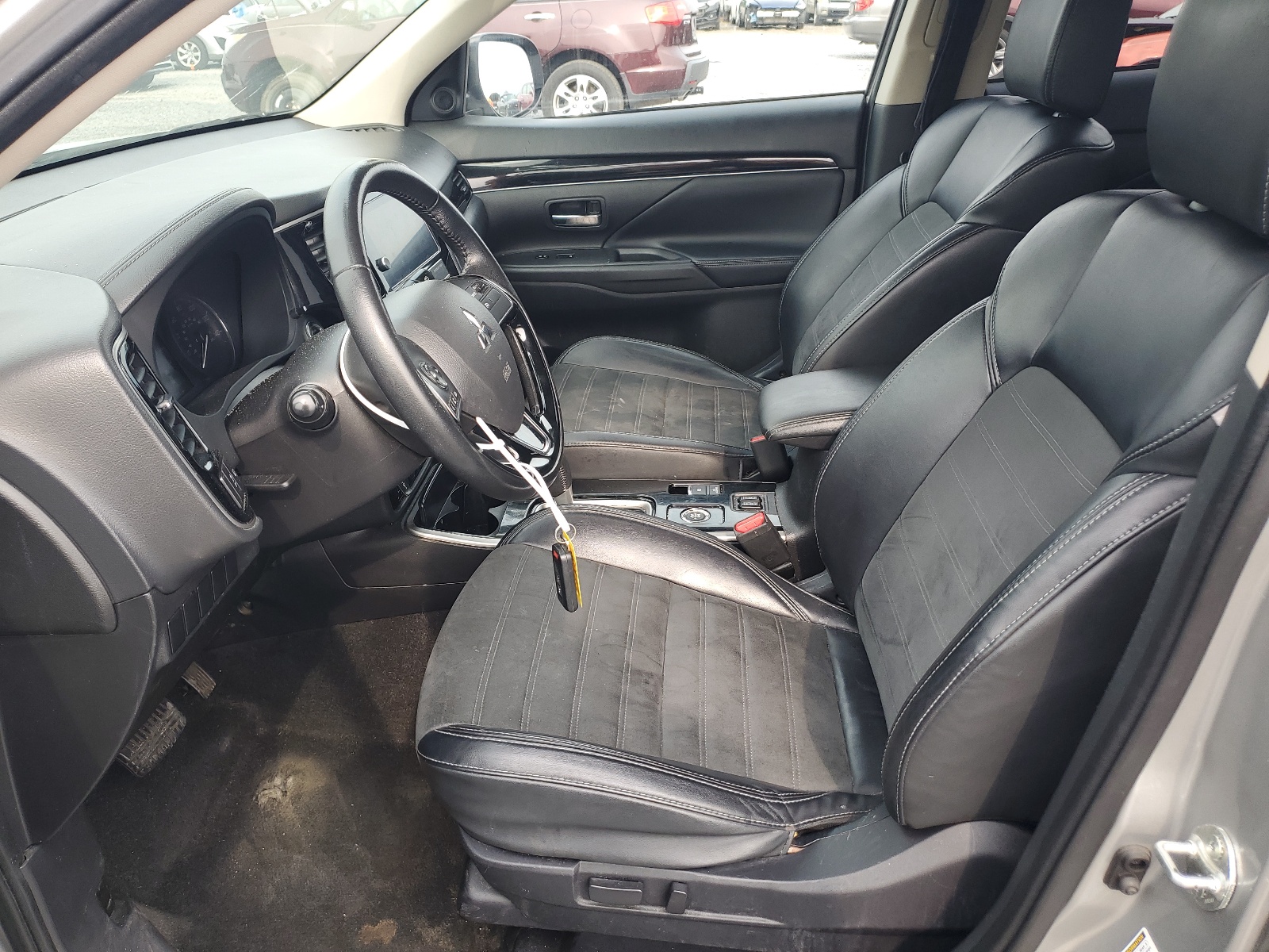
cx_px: 634
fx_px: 953
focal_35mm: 26
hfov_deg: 67.3
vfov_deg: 53.1
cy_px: 476
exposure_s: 1/244
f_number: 1.5
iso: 50
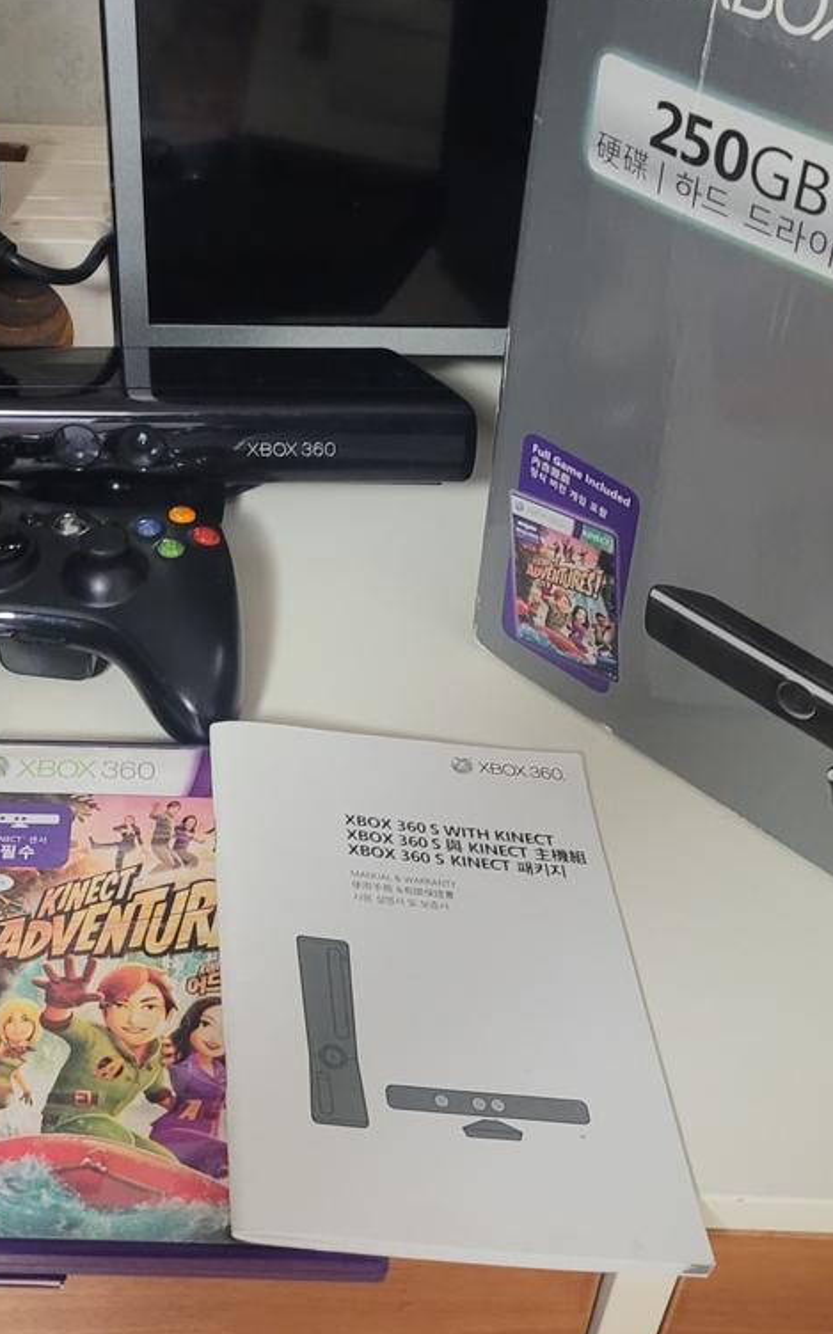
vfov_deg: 42.6
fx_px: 1708
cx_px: 208
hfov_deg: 27.0
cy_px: 586
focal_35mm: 47
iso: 800
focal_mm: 5.4
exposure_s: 1/24
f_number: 1.8
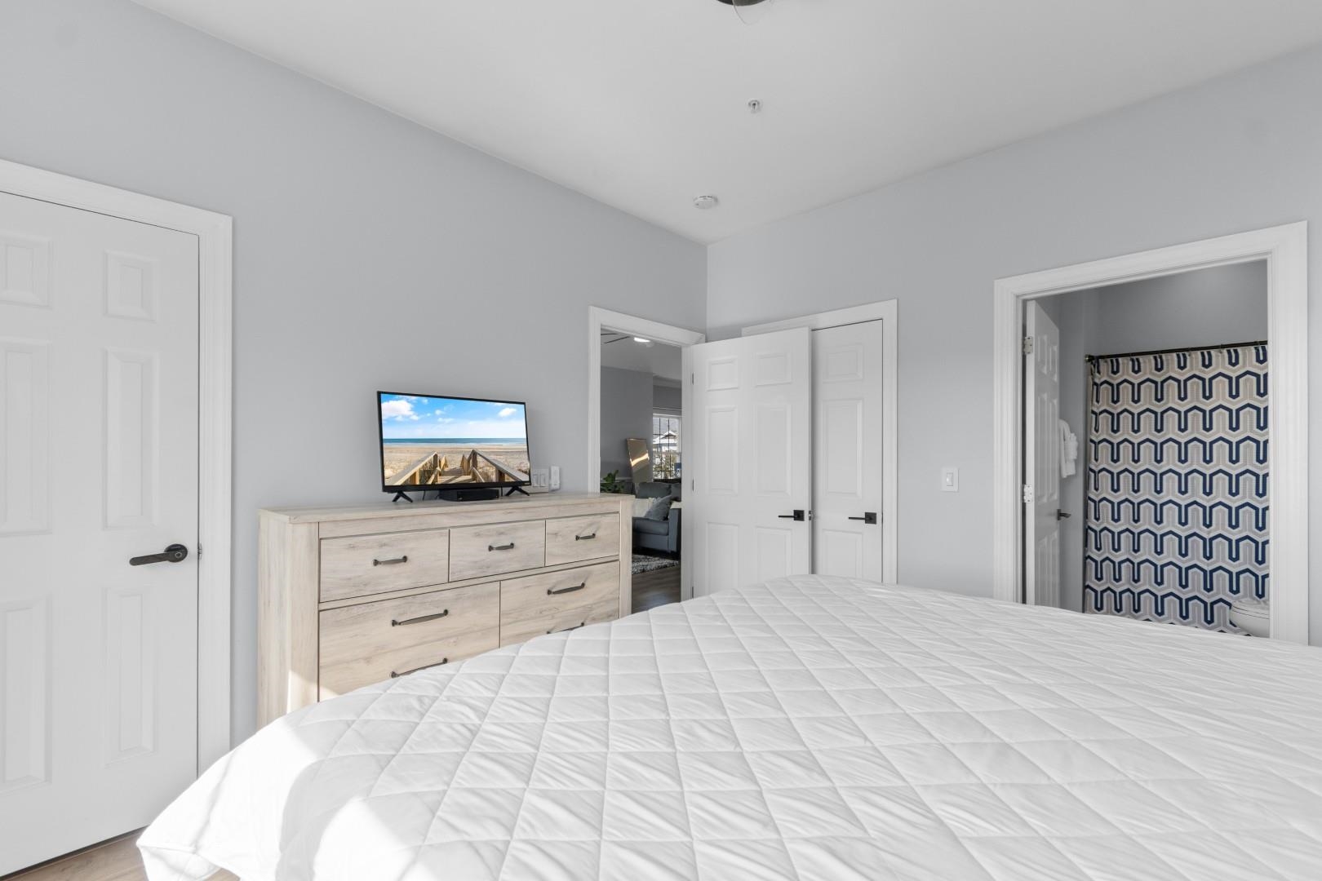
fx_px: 551
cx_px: 661
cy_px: 440
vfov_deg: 77.3
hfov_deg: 100.4
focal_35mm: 15
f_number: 4.5
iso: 100
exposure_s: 1/10
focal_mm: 10
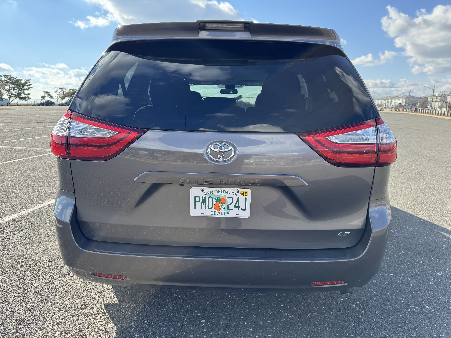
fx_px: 313
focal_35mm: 24
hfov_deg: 71.6
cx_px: 226
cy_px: 169
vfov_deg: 56.8
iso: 80
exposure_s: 1/1456
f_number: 1.78
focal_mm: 6.76
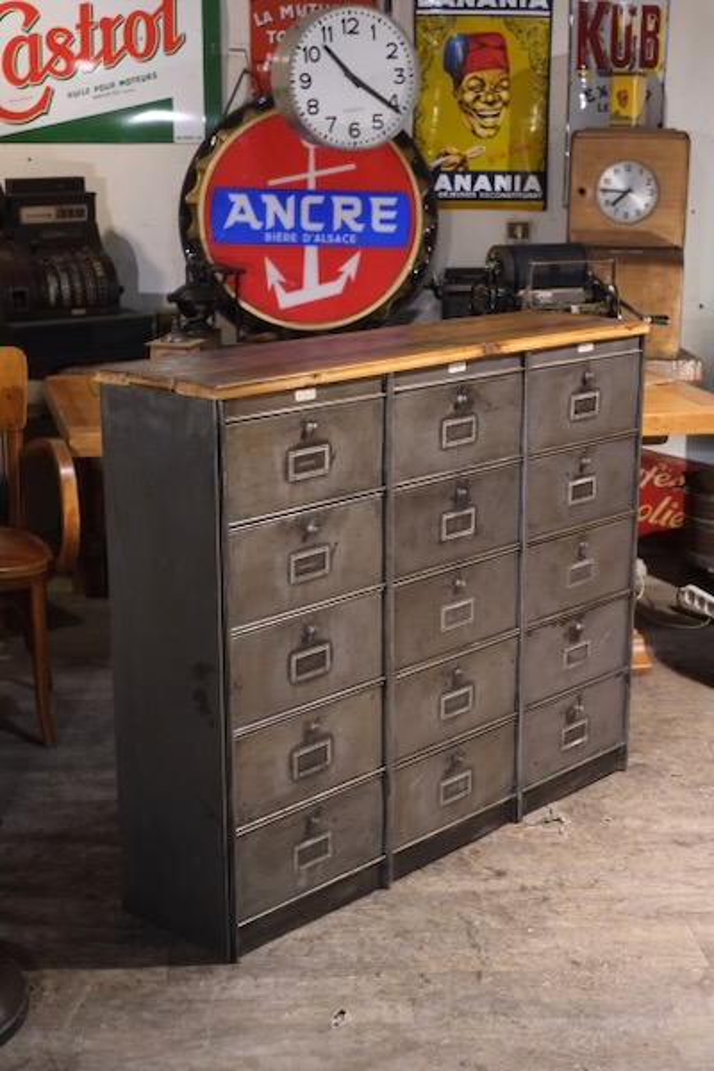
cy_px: 536
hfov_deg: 25.5
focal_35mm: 53
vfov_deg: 37.5
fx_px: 1577
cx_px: 357
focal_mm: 35
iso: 3200
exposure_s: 1/125
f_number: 4
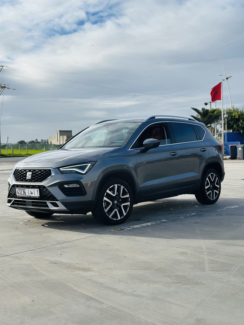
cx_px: 122
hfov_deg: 30.3
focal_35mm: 48
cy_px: 162
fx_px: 451
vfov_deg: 39.7
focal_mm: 6.86
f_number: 1.78
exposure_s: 1/7092
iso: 100
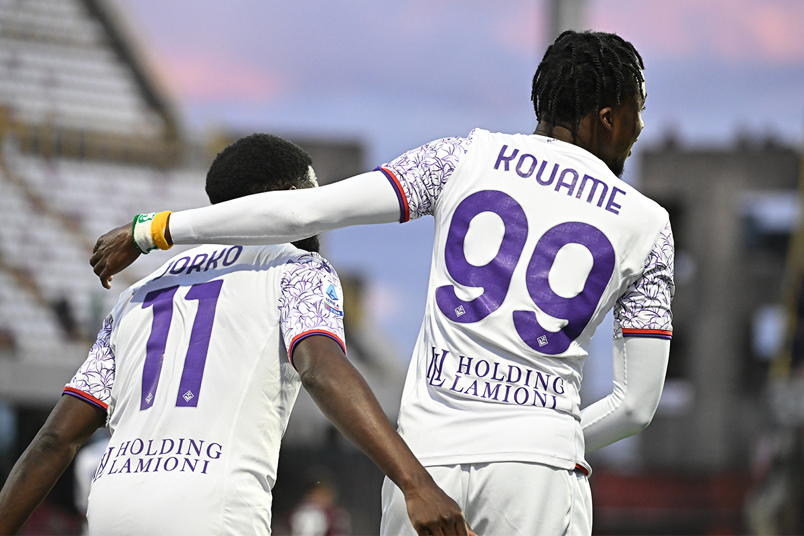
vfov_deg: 6.5
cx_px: 402
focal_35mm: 210
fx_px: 4690
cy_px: 268
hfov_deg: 9.8
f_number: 4
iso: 3200
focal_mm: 210
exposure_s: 1/1600
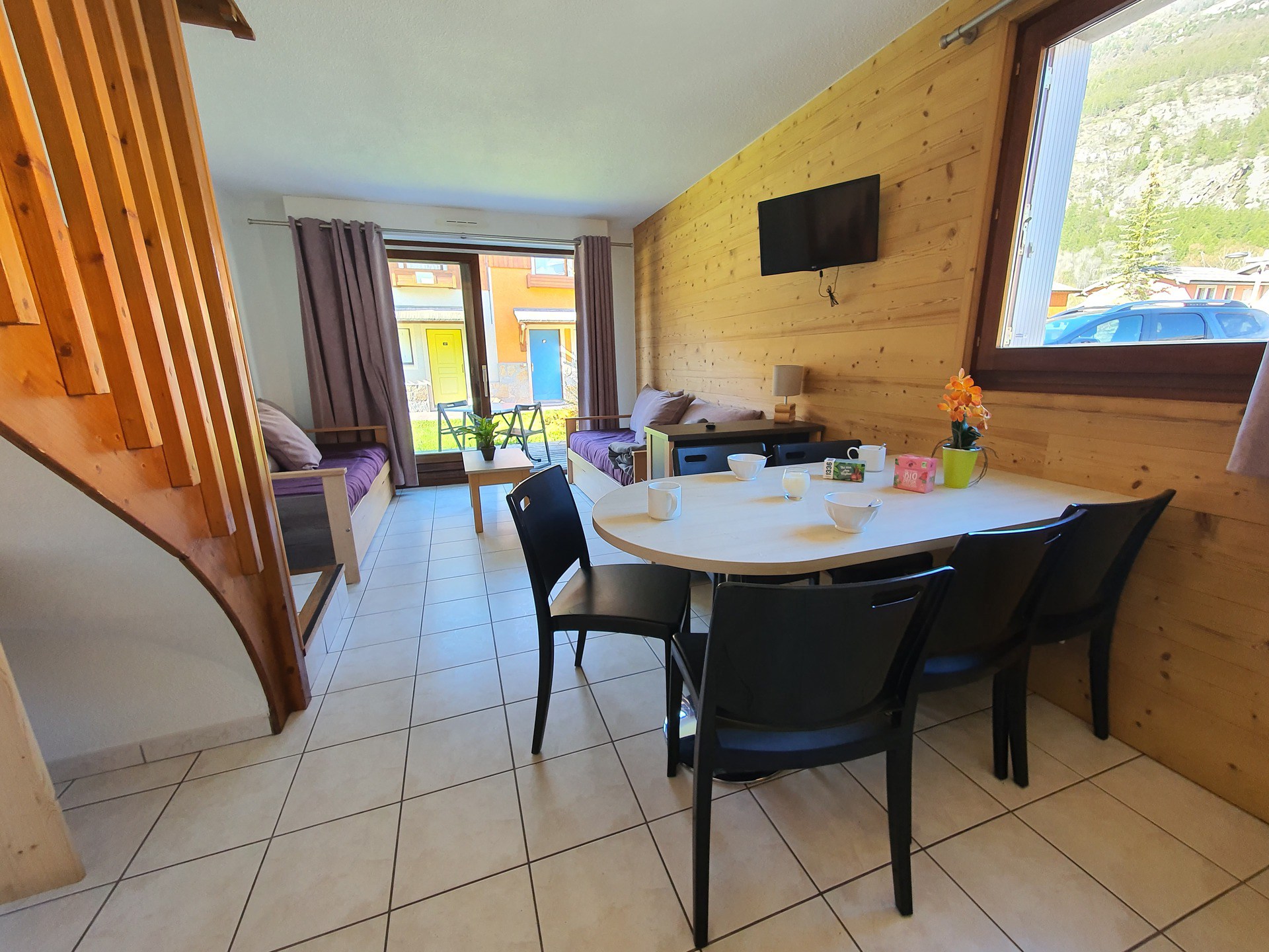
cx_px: 634
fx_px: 477
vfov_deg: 89.9
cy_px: 476
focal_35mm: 13
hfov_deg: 106.2
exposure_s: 1/50
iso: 80
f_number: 2.2
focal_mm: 1.8
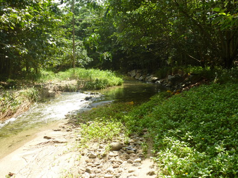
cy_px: 89
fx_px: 206
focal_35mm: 30
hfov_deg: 60.0
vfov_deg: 46.8
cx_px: 119
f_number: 4
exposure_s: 1/250
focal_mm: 5.4
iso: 100
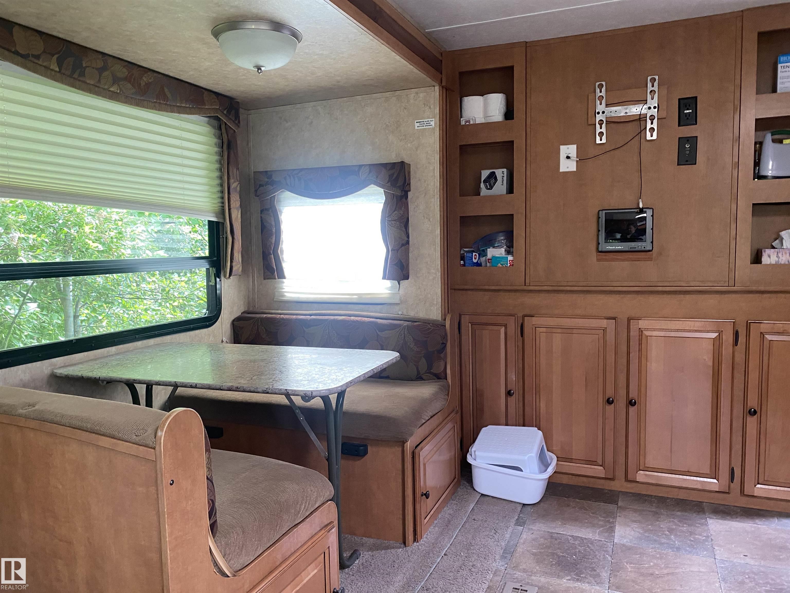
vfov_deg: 53.1
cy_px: 296
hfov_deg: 67.3
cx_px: 395
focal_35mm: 26
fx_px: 593
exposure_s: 1/60
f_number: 1.8
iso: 250
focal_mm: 4.25
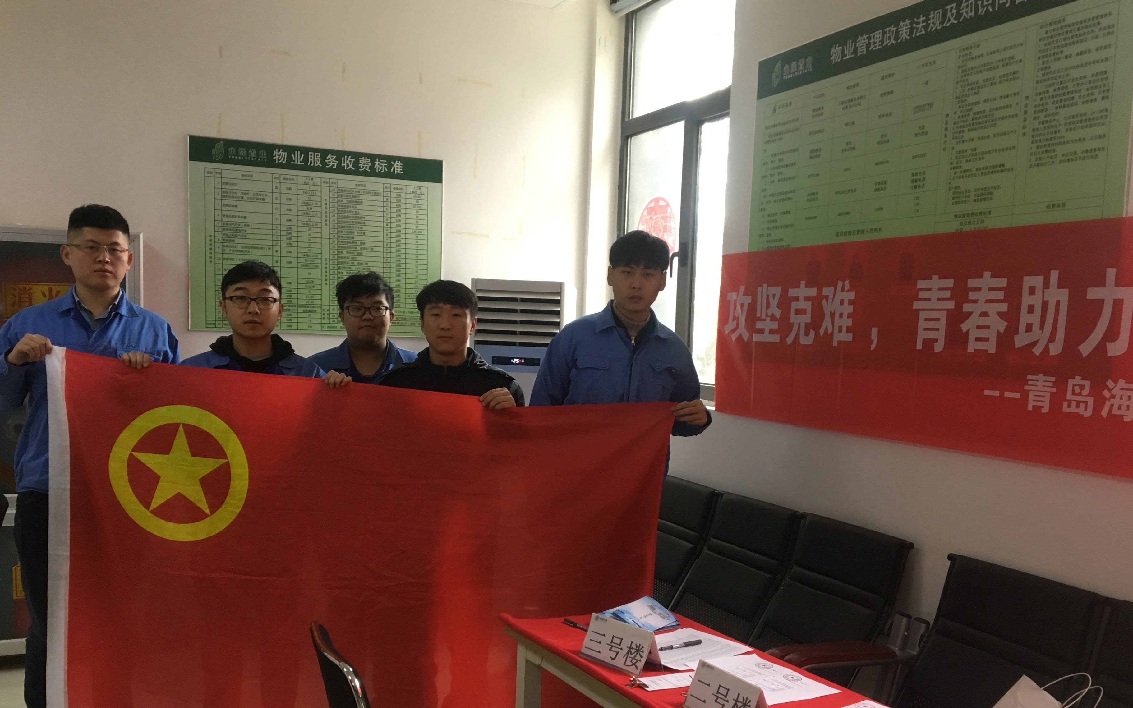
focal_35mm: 34
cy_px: 421
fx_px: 1050
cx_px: 578
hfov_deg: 56.7
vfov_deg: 37.1
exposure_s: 1/33
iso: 125
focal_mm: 4.15
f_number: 2.2
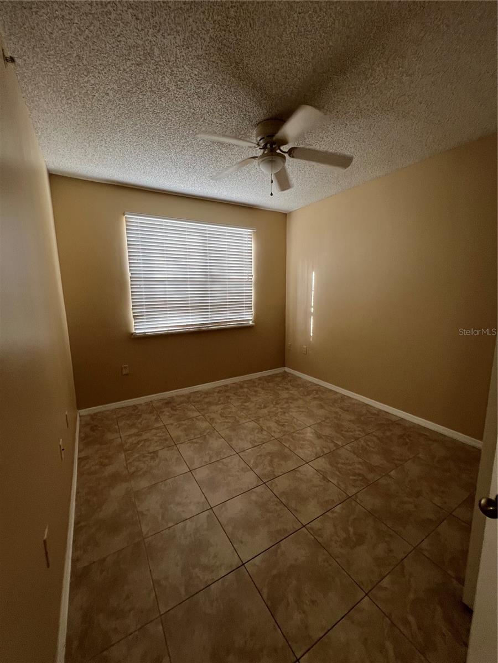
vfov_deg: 106.2
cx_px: 249
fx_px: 249
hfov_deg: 89.9
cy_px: 332
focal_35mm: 13
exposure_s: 1/60
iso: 160
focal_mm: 1.57
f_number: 1.8
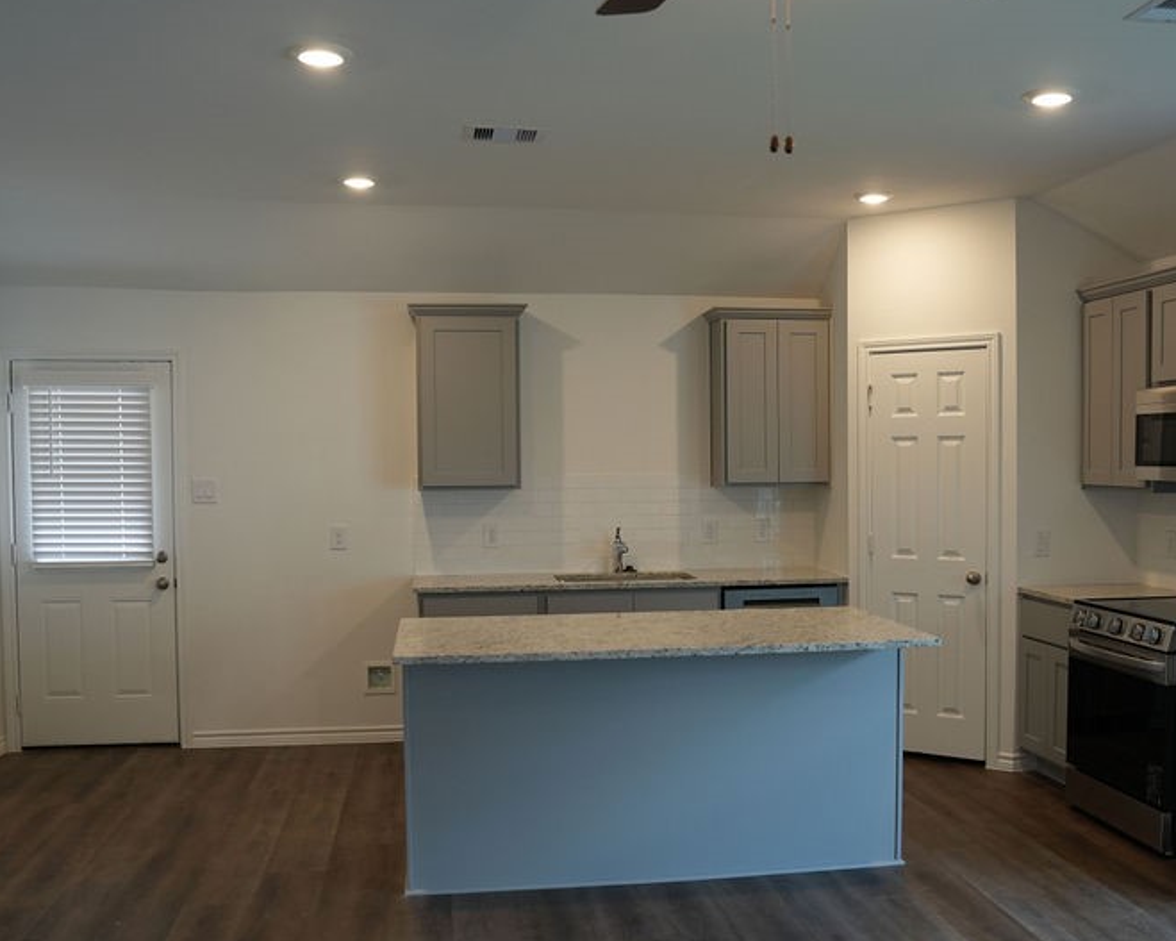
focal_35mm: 35
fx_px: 1218
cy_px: 528
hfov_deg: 51.4
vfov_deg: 42.1
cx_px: 651
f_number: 4
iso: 800
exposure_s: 1/160
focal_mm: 24
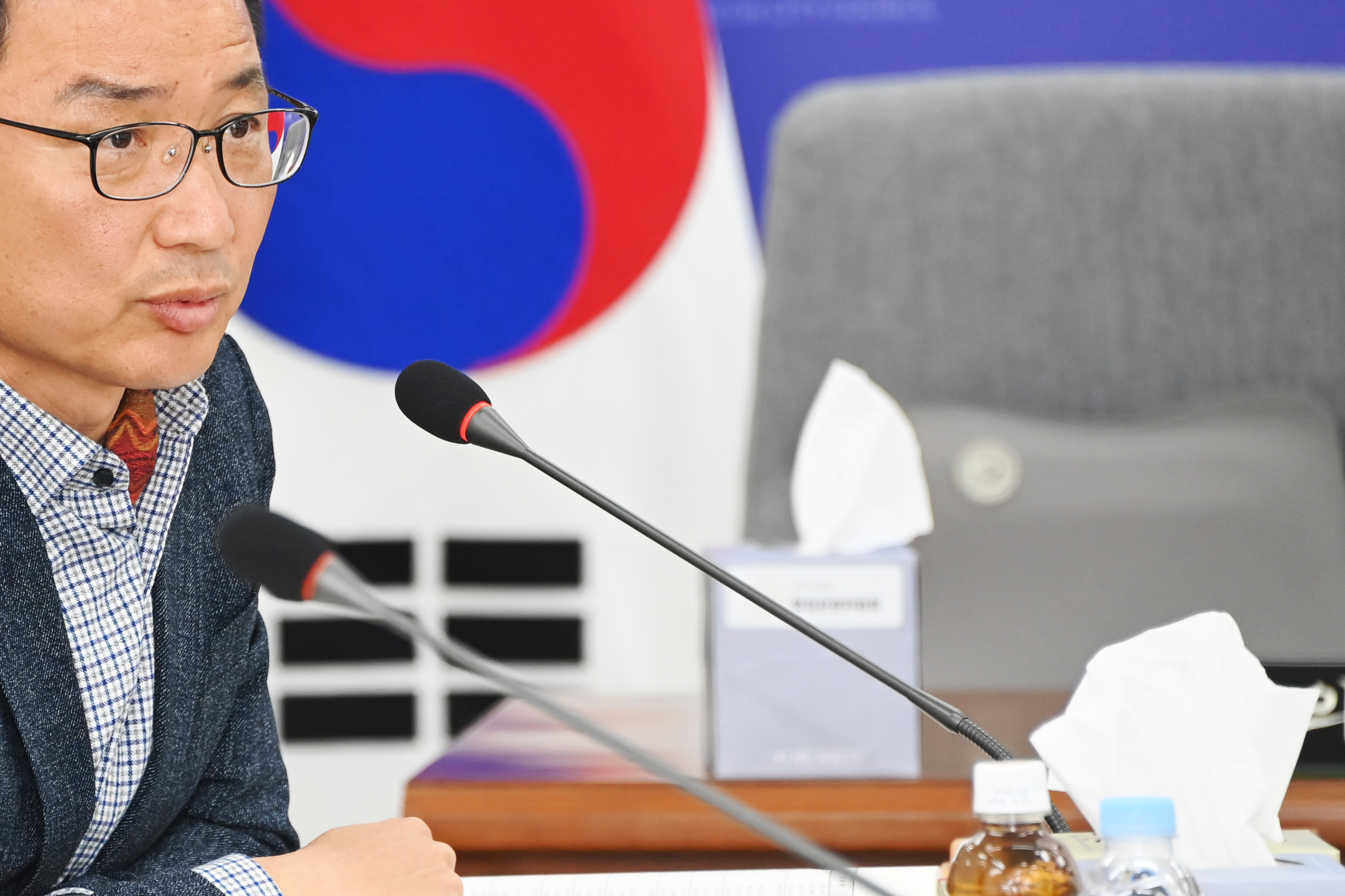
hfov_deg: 4.0
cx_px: 224
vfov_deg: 2.7
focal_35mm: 510
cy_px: 501
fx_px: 19054
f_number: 6.3
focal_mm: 300
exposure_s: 1/250
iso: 3200
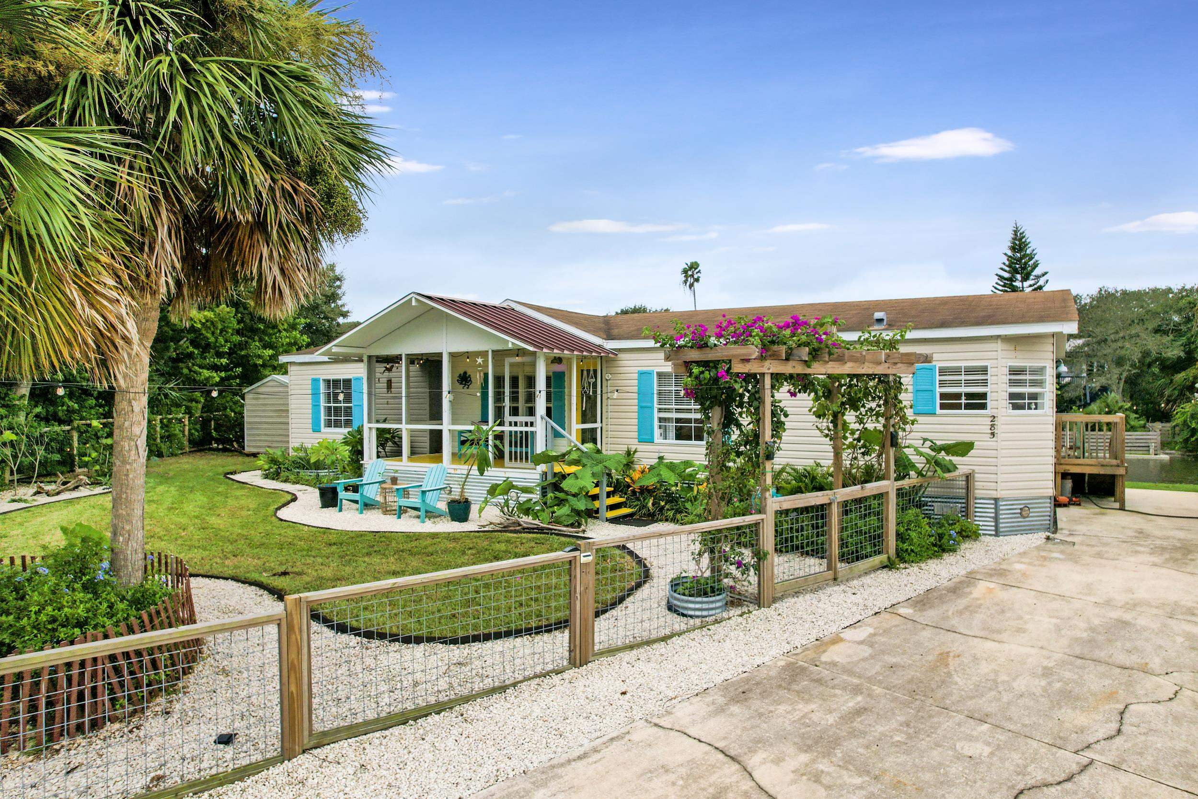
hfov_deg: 78.6
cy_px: 400
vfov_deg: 57.2
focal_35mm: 22
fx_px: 732
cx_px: 599
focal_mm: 8.38
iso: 110
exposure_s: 1/320
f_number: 2.8
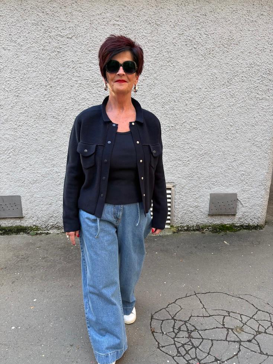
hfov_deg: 53.1
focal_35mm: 26
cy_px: 182
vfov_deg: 67.3
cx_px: 136
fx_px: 273
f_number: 1.6
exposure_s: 1/121
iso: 64
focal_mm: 5.96
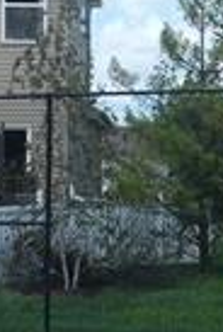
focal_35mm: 184
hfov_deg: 7.4
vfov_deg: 11.1
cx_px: 257
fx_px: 1701
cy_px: 218
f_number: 4
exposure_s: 1/800
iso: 160
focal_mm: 6.7
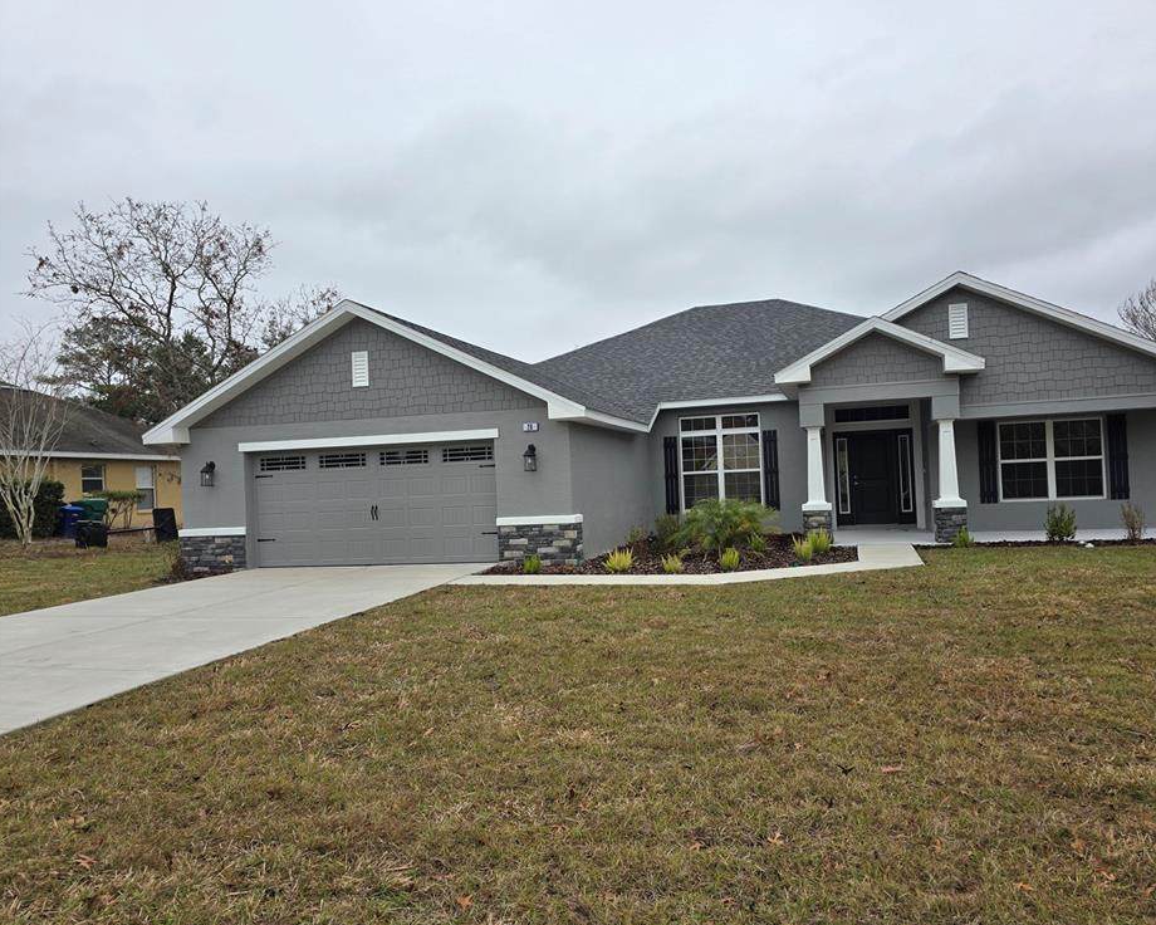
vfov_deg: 56.8
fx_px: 855
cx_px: 635
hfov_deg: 67.9
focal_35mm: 25
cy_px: 461
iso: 12
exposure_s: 1/315
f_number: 1.7
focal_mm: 6.3
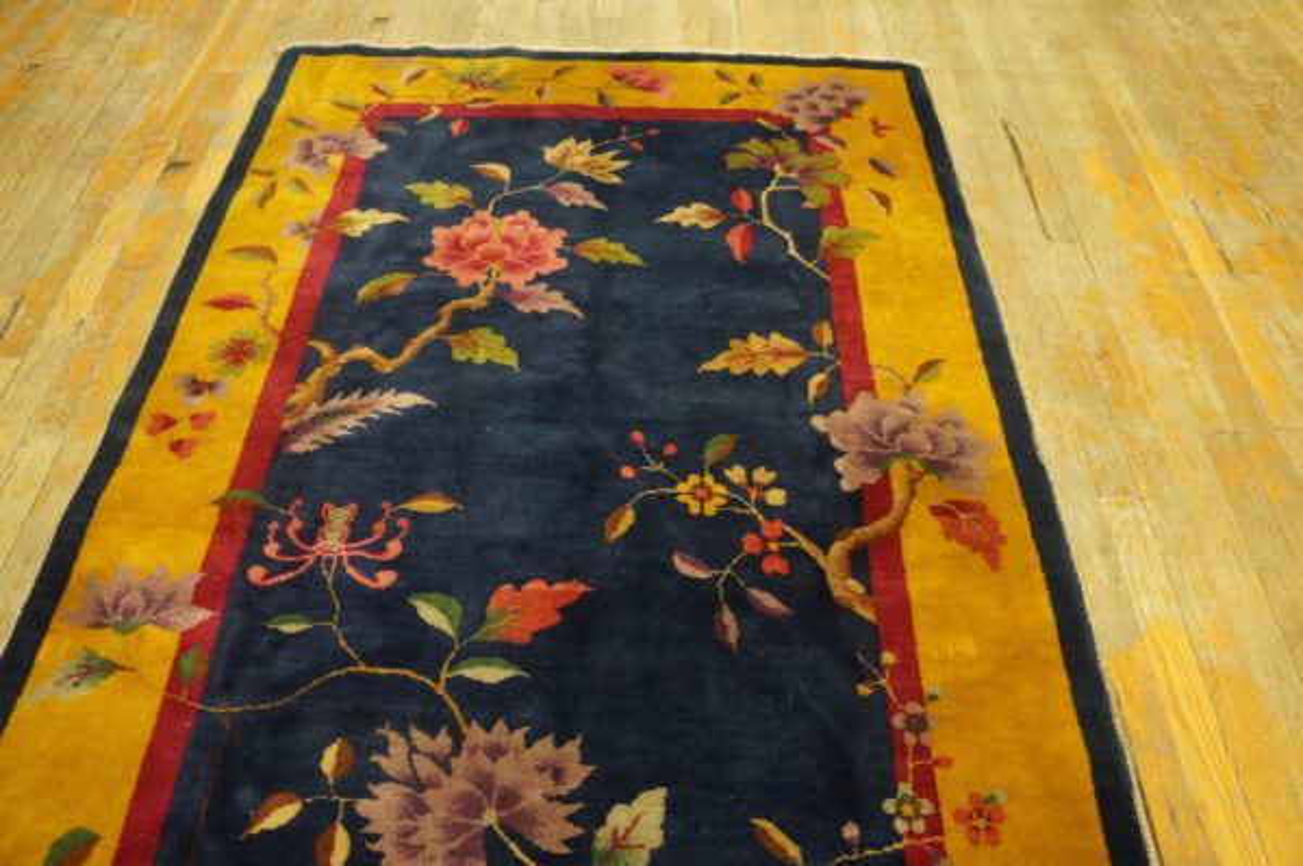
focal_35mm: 27
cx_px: 652
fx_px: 976
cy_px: 433
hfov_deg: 67.4
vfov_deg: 47.9
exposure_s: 1/60
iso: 1250
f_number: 4
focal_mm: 18
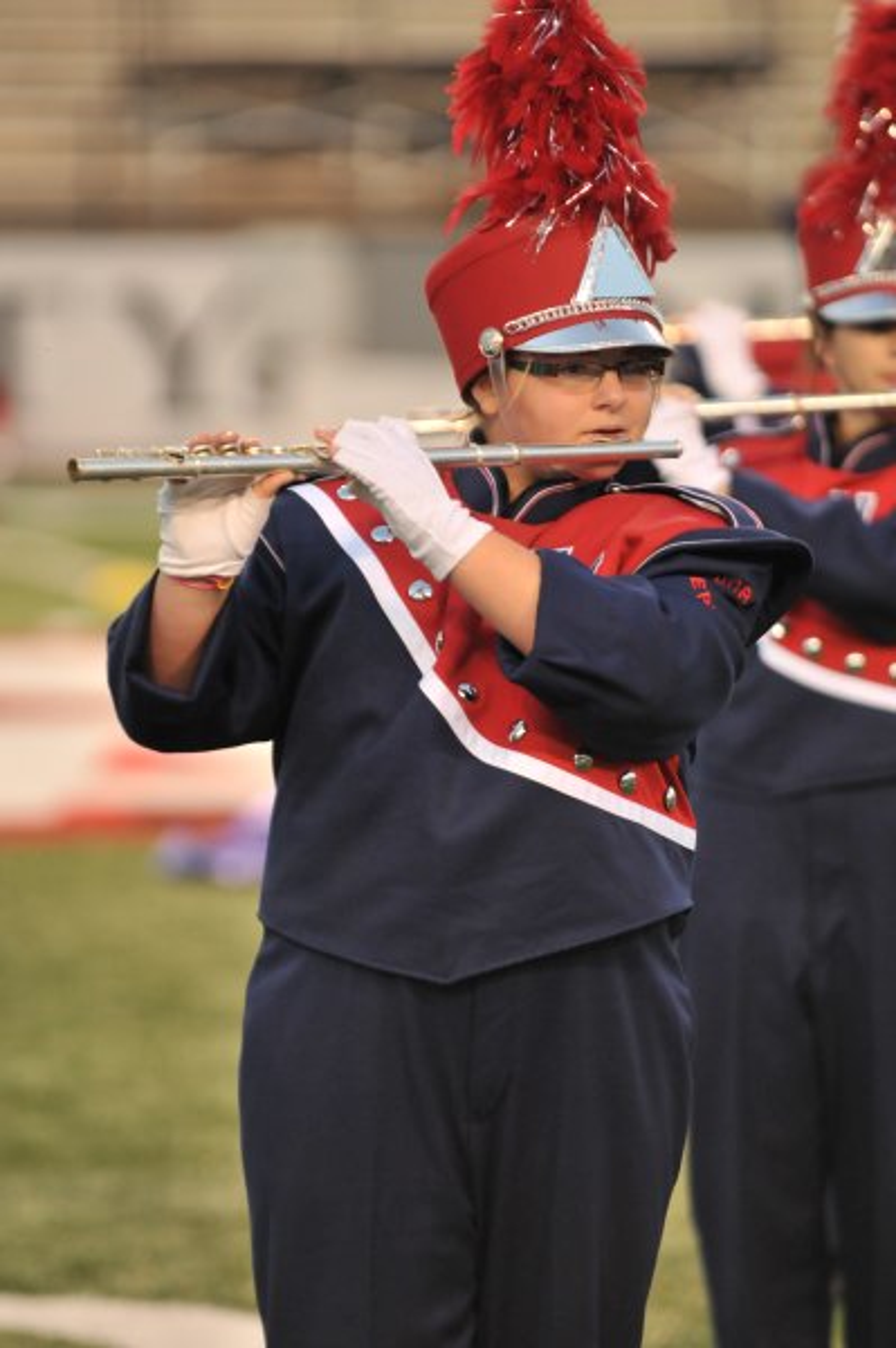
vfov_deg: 6.9
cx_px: 448
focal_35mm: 300
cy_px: 674
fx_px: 11219
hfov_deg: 4.6
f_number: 2.8
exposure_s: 1/320
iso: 800
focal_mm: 200
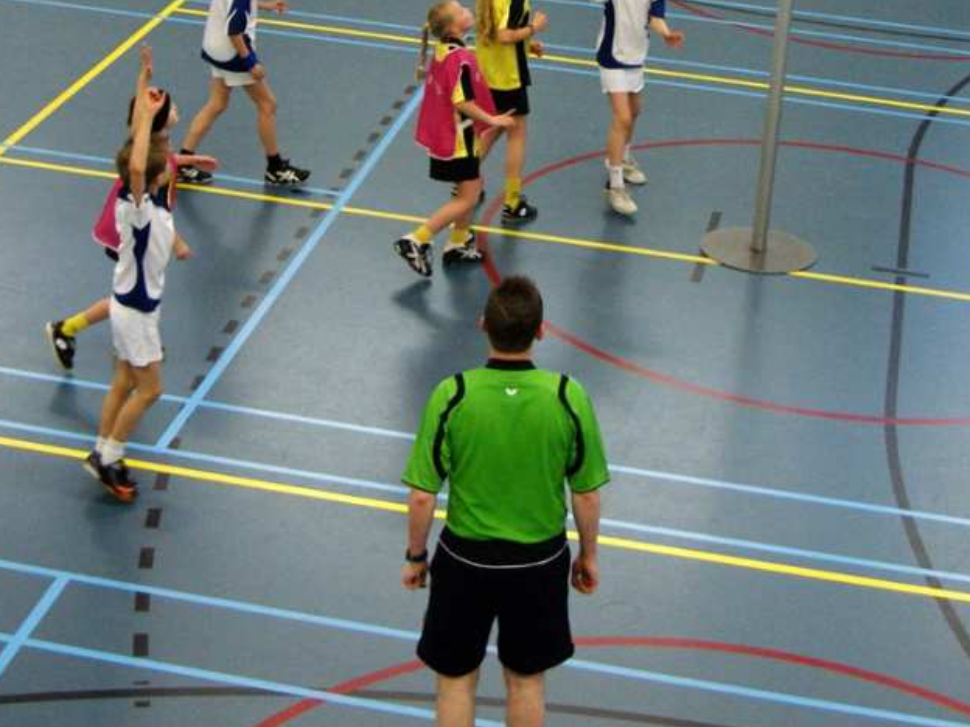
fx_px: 1709
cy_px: 194
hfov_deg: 31.0
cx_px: 215
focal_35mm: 61
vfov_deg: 23.8
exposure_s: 1/160
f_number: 4
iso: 800
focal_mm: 22
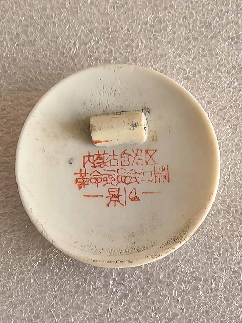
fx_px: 597
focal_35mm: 64
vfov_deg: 30.3
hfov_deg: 22.9
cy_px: 162
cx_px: 121
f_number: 2.2
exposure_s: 1/50
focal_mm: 1.95
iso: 250
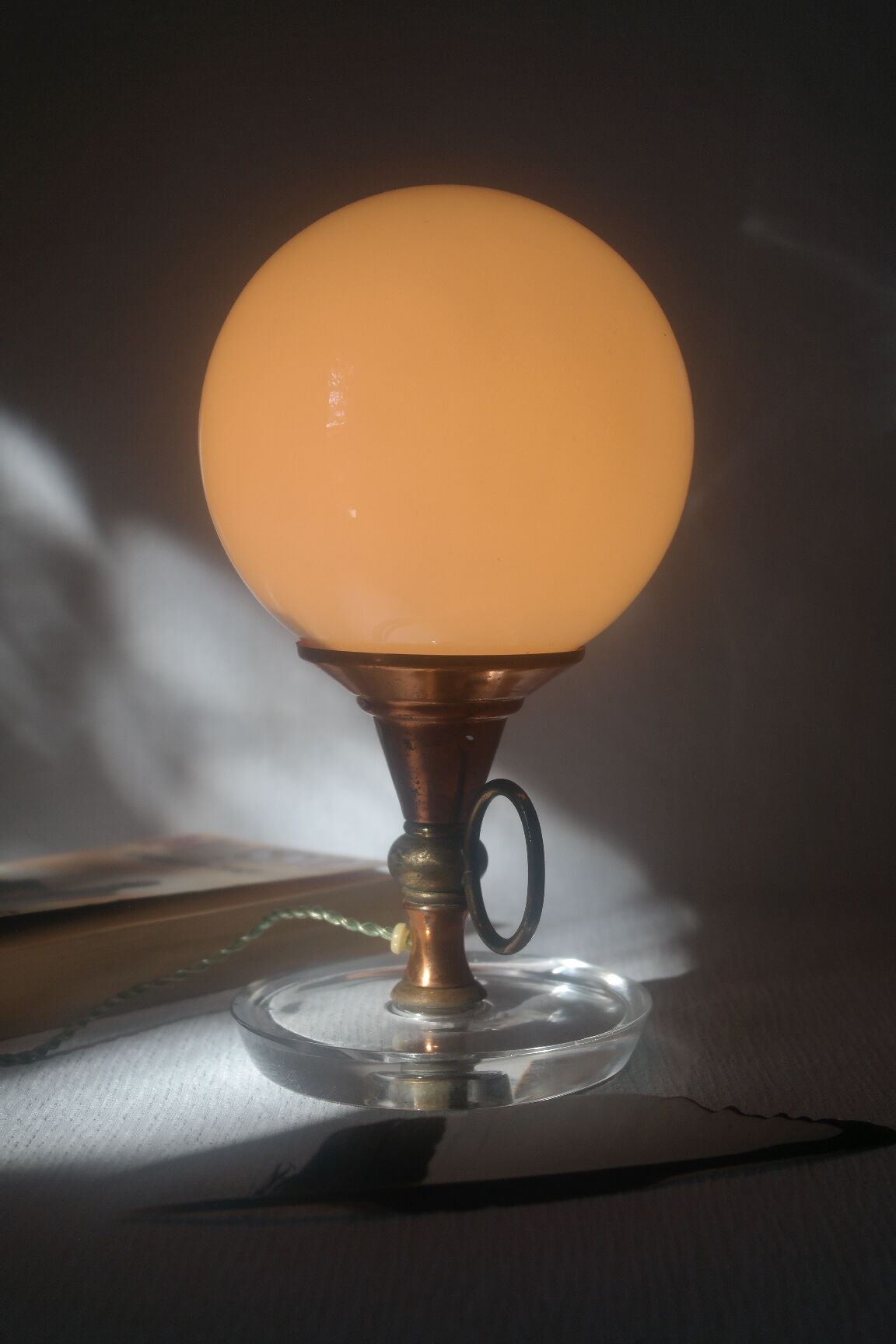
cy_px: 672
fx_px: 2165
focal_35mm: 58
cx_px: 448
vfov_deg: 34.5
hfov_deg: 23.4
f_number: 5
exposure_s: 1/125
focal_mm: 38
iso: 200
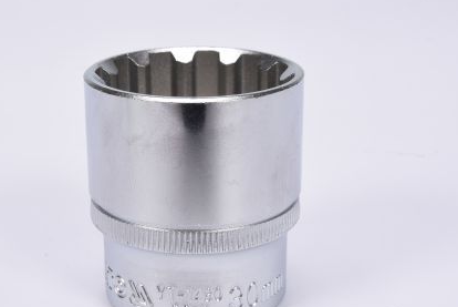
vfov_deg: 13.9
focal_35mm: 99
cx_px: 192
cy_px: 178
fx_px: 1261
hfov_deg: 20.6
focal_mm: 50
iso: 250
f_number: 18
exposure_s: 1/125
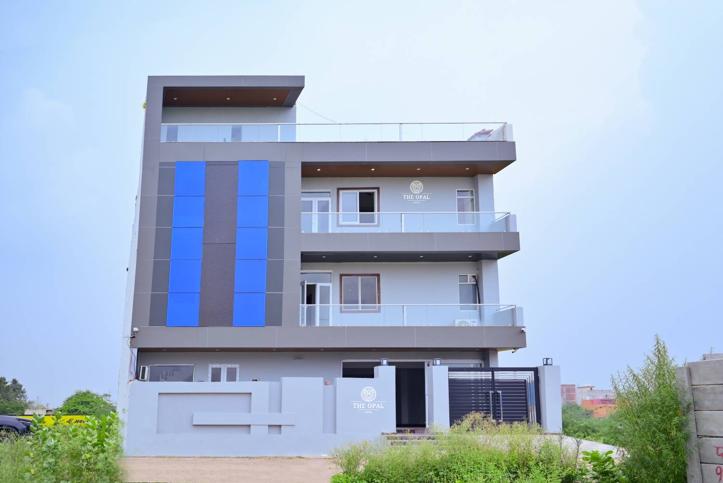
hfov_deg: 61.1
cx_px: 362
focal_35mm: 30
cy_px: 242
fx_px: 613
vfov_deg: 43.0
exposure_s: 1/250
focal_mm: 30.5
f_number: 4.5
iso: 200
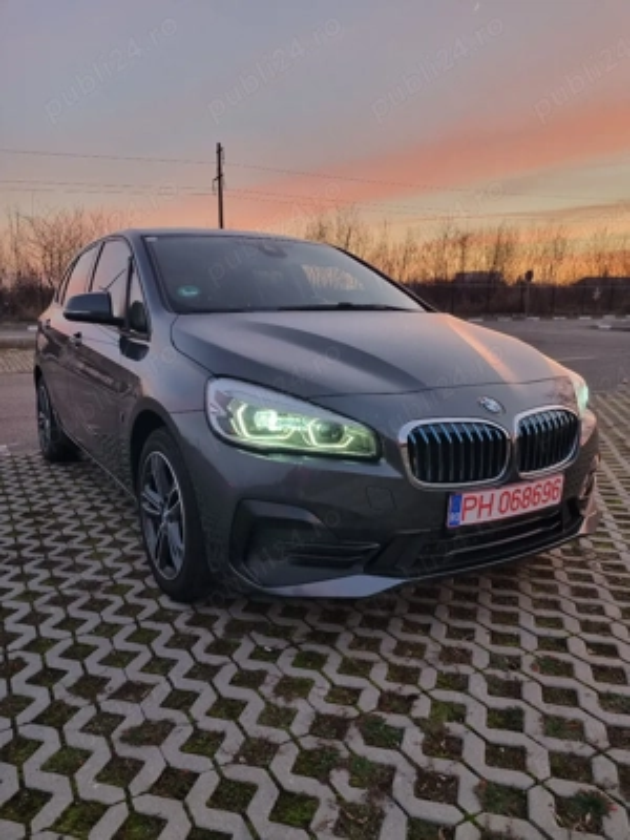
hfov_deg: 53.1
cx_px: 315
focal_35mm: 26
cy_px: 420
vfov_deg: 67.3
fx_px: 631
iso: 80
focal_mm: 5.4
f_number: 1.8
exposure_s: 1/38
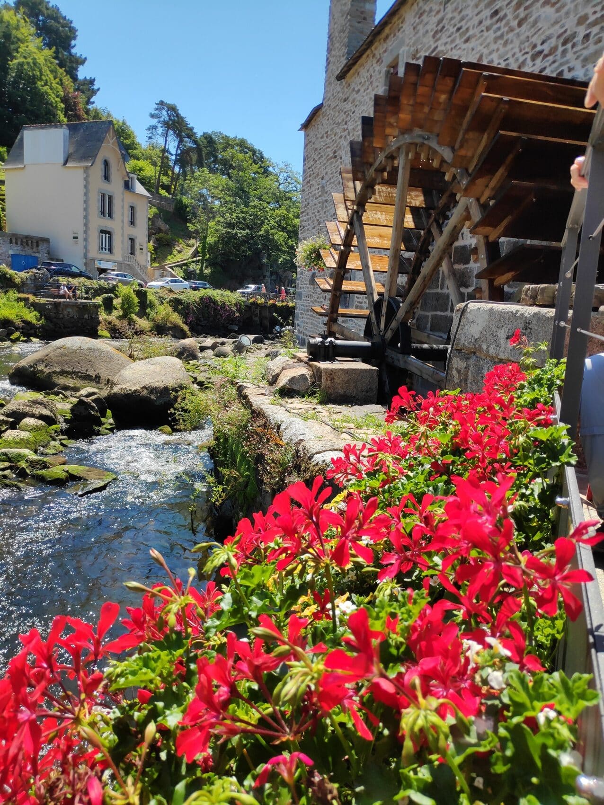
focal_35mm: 20
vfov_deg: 81.7
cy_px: 402
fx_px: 465
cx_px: 302
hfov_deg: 66.0
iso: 100
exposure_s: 1/1871
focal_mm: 3.94
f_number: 1.9
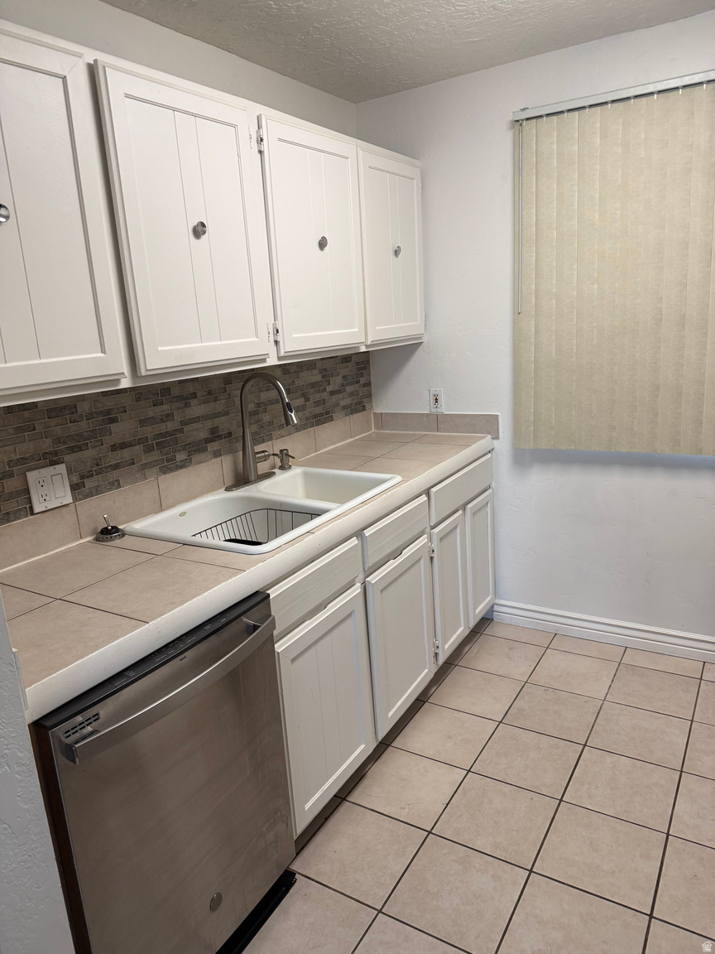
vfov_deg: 71.6
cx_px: 358
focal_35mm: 24
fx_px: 661
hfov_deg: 56.8
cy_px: 477
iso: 200
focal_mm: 6.76
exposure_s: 1/120
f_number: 1.78
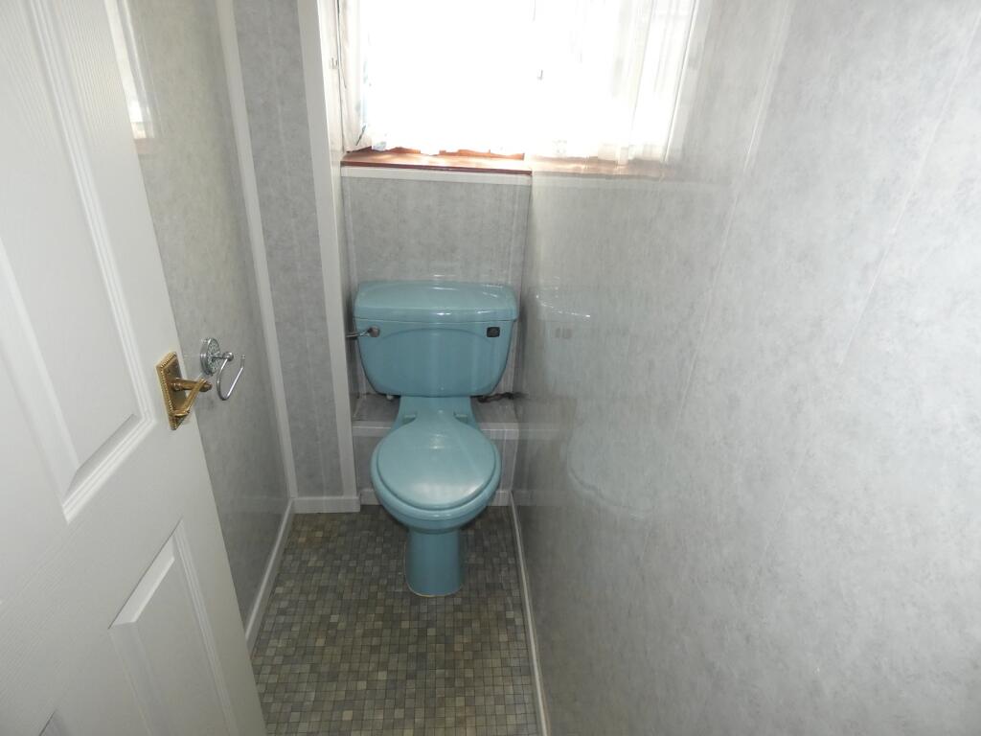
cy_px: 368
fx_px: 567
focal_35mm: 20
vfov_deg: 66.0
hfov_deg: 81.7
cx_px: 490
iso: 320
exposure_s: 1/60
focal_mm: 3.6
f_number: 2.8
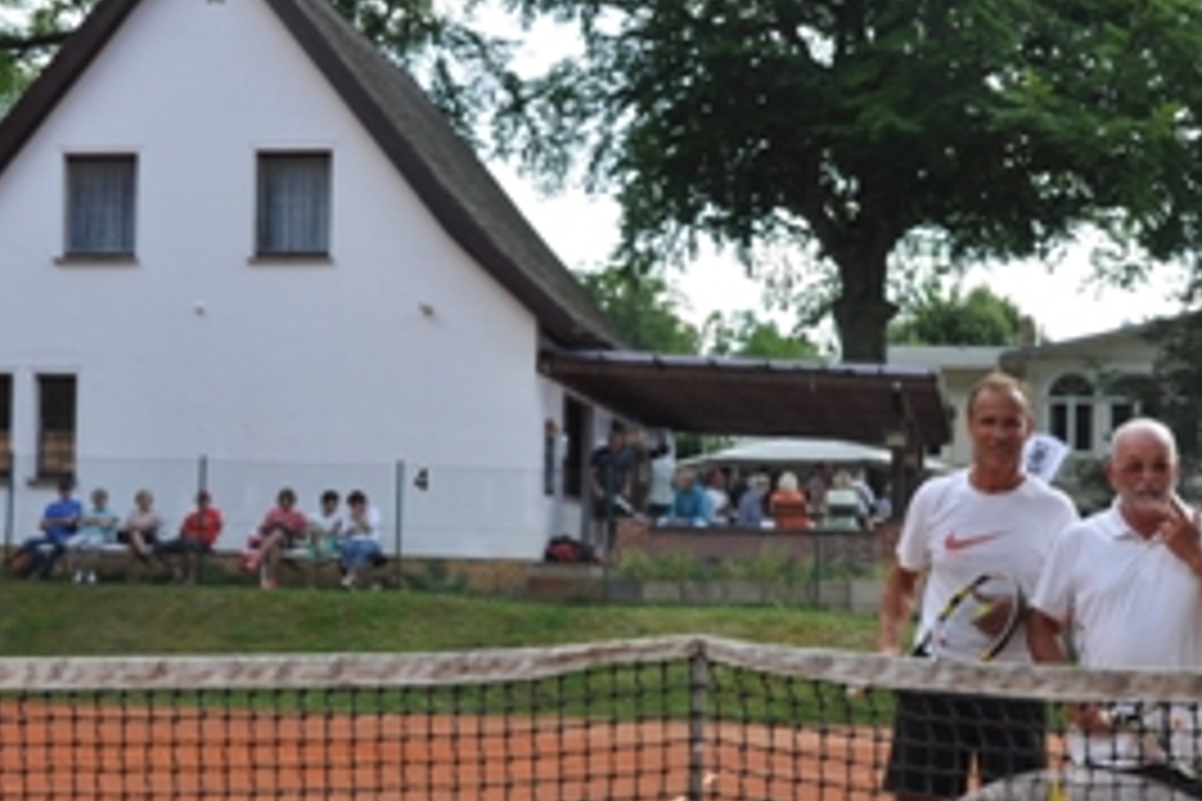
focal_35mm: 63
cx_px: 693
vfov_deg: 21.5
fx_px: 2098
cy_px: 540
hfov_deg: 31.9
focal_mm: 25
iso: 200
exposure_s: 1/200
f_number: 7.1
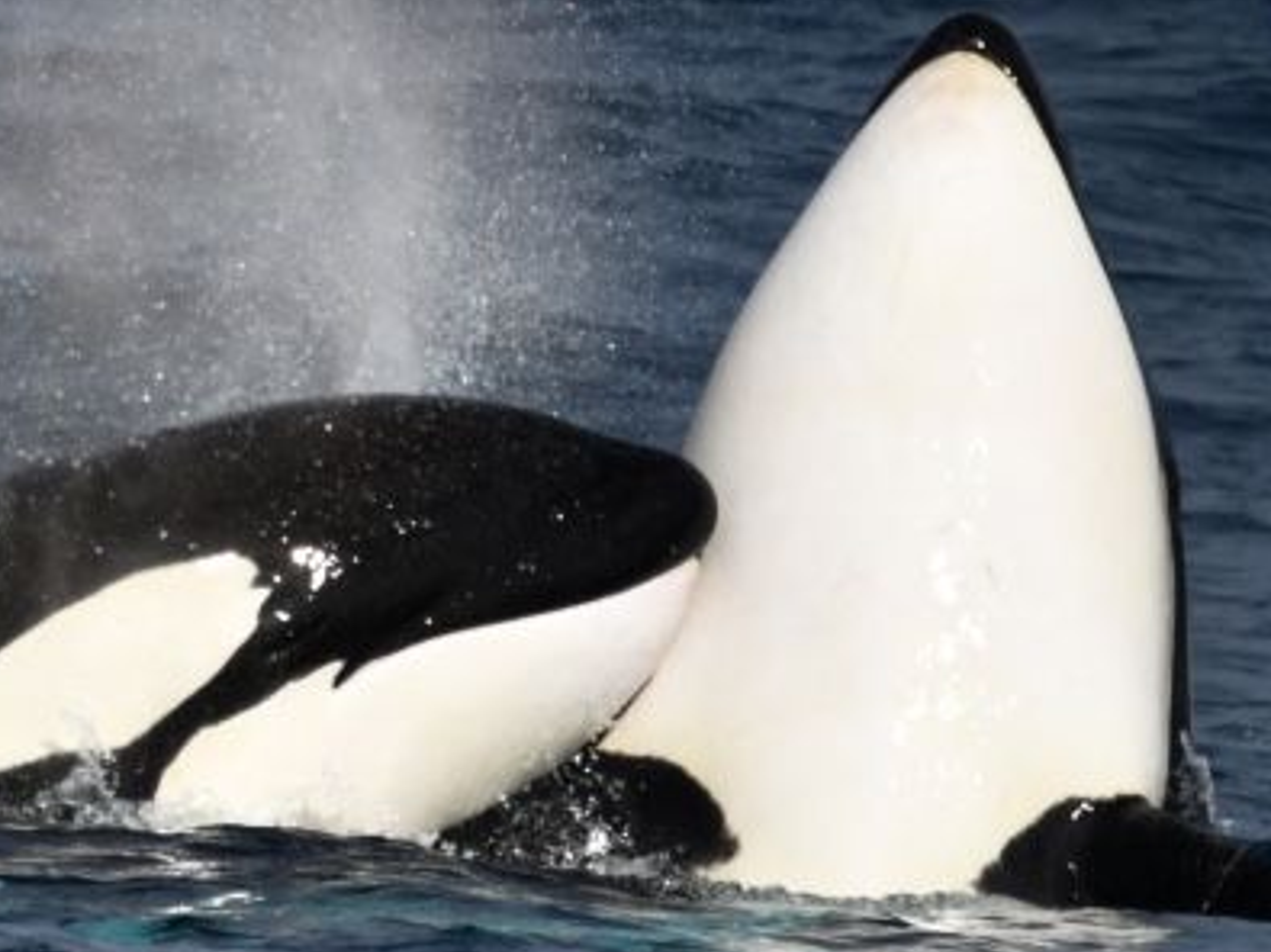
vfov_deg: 1.5
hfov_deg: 2.0
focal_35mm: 973
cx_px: 476
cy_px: 368
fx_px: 35715
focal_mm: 500
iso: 720
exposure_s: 1/8000
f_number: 6.3
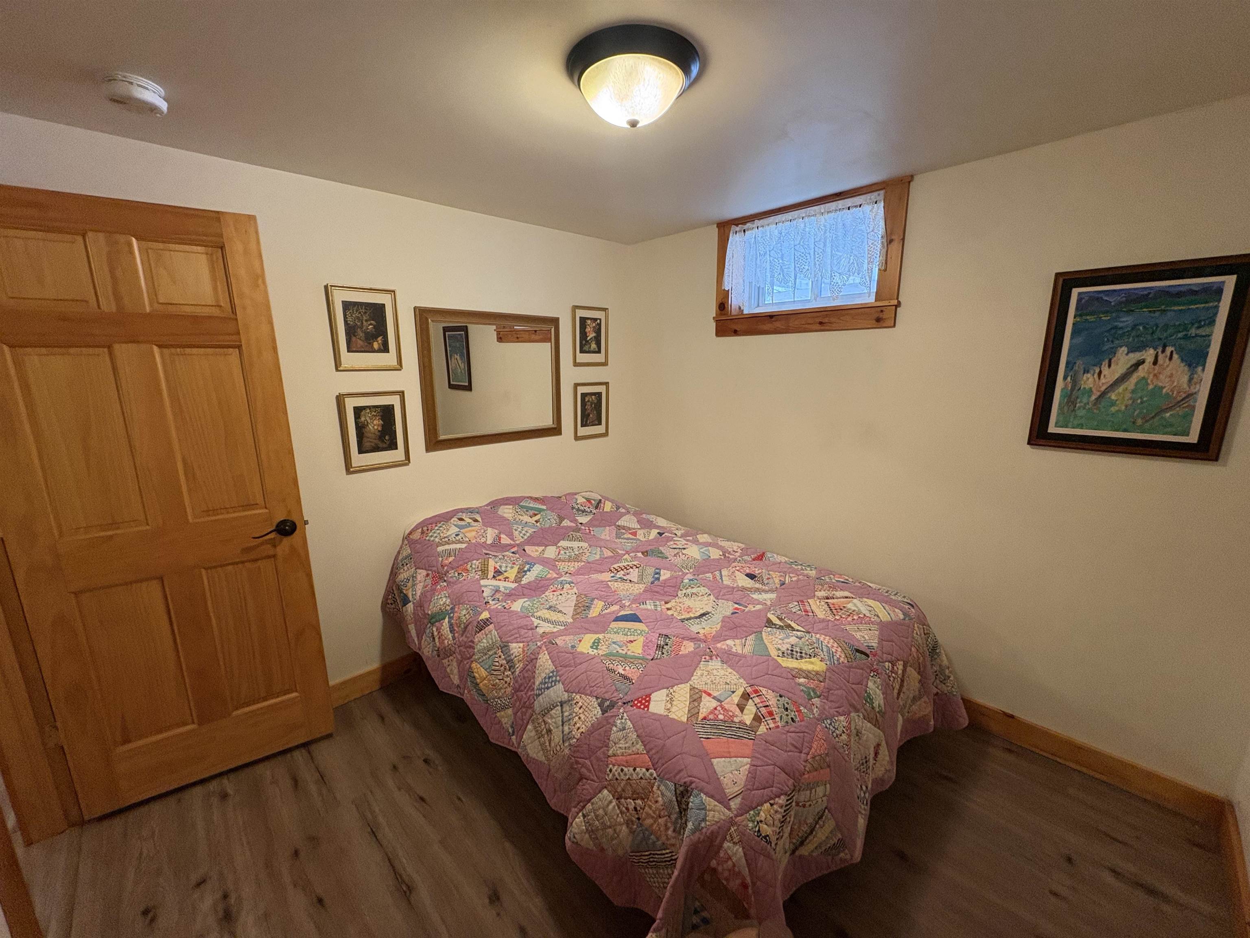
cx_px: 625
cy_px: 469
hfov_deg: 102.1
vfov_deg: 85.7
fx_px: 506
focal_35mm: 14
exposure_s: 1/60
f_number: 2.2
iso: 320
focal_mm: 2.22
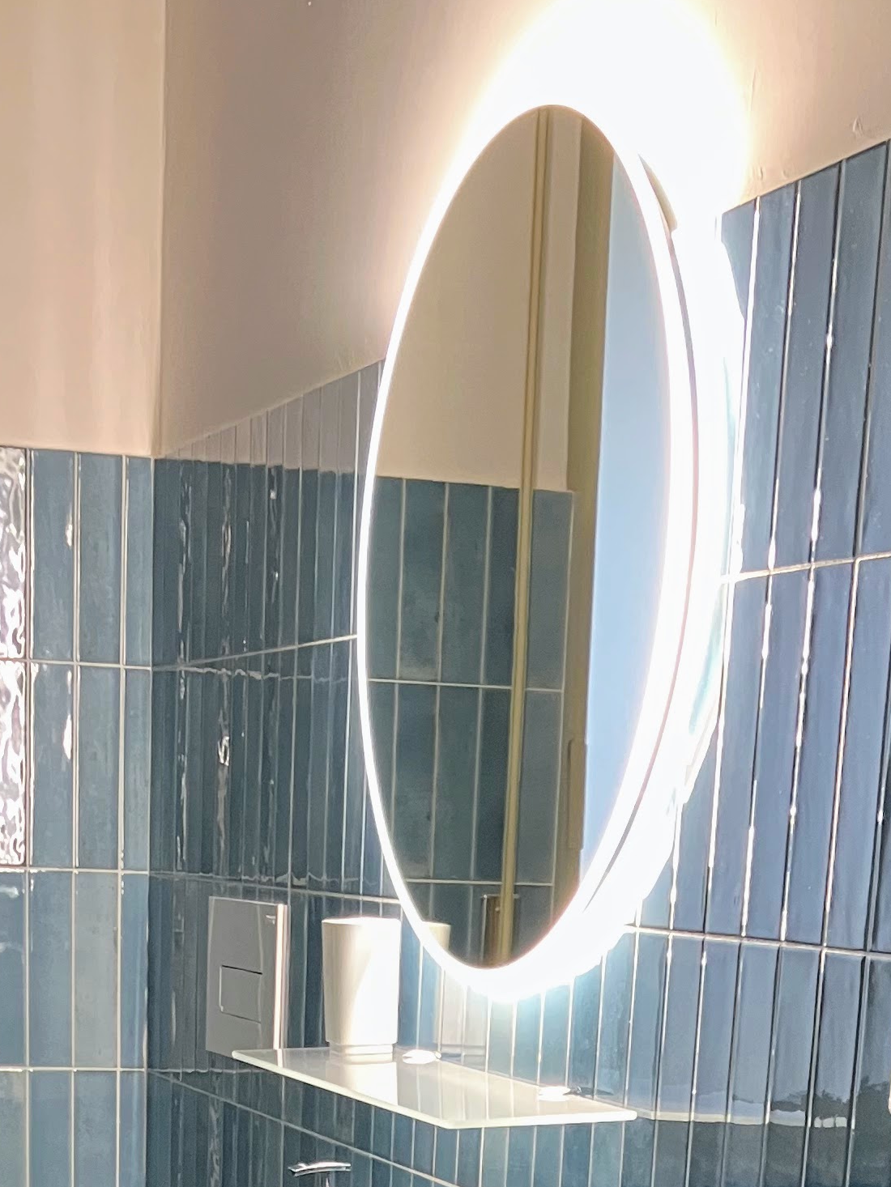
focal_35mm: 77
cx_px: 345
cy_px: 1562
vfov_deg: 22.5
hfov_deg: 19.1
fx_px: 2642
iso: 160
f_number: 1.8
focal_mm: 3.99
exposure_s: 1/50
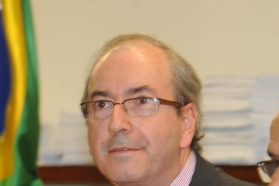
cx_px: 120
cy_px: 261
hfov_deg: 4.4
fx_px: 3663
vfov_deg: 2.9
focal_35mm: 473
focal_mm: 145
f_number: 5.6
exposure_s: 1/80
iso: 800
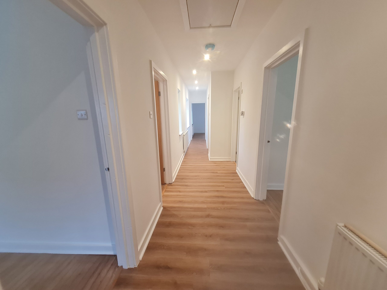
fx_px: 145
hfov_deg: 106.2
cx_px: 194
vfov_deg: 89.9
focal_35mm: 13
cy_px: 145
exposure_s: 1/50
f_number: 2.2
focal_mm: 1.74
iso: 200
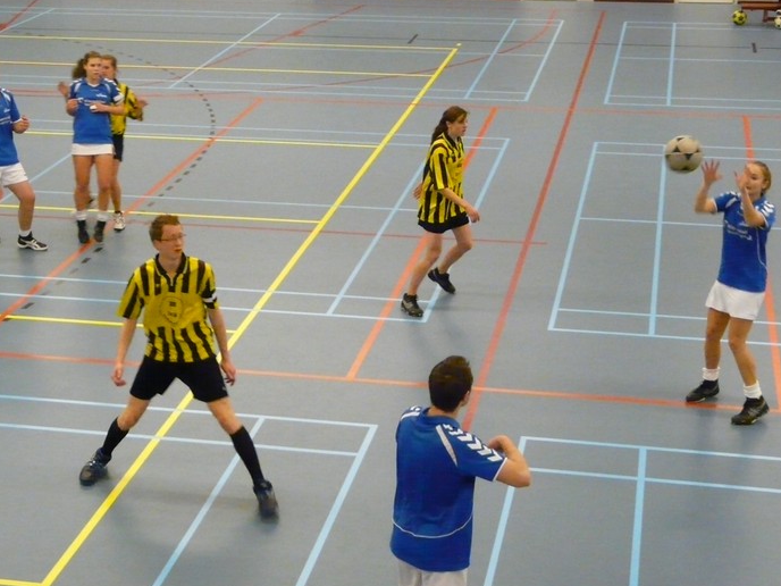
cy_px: 212
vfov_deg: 21.0
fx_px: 1579
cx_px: 326
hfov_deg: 27.7
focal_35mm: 70
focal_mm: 7.7
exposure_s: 1/80
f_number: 3.2
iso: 800
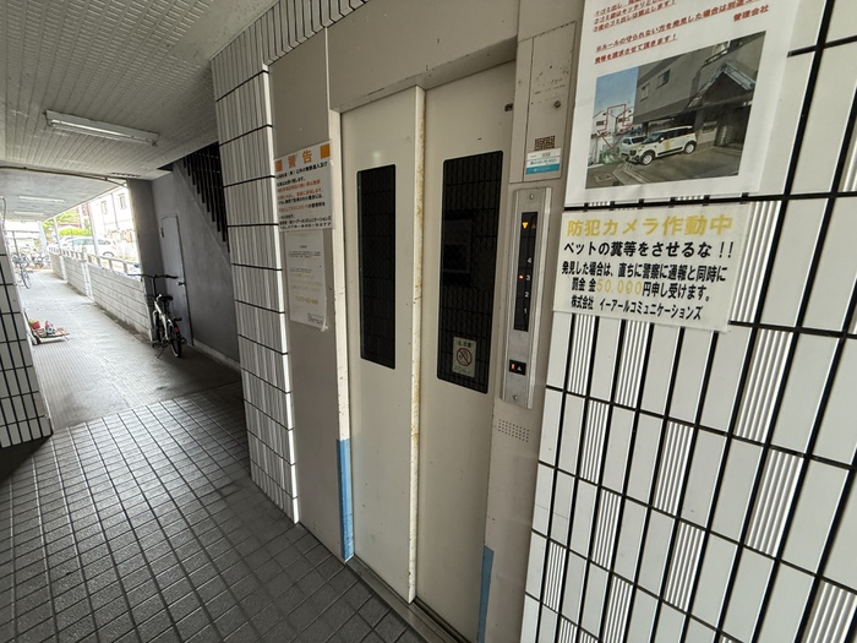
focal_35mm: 14
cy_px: 322
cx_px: 428
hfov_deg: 102.1
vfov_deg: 85.7
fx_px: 347
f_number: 2.2
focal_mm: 2.22
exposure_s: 1/66
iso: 320
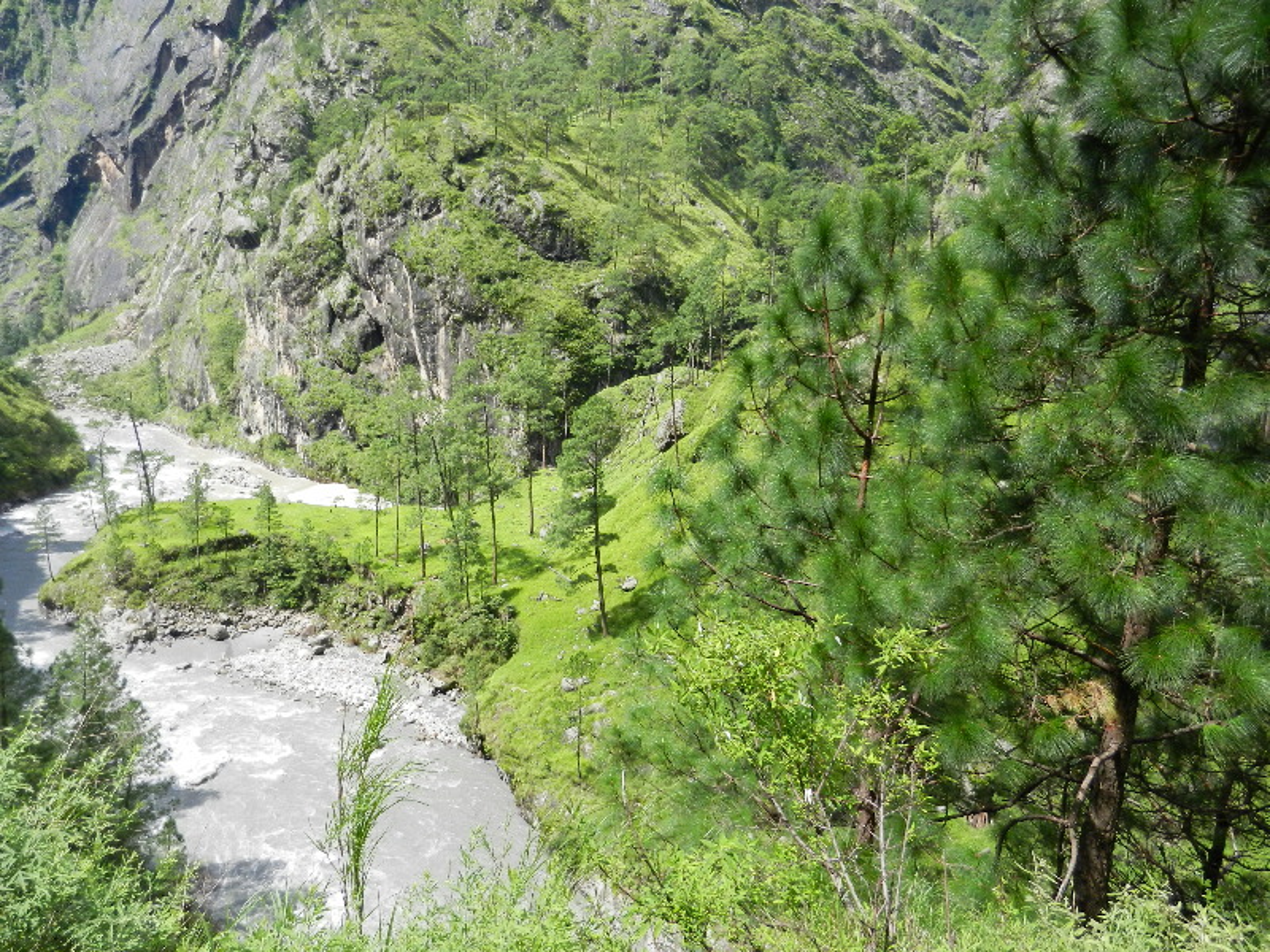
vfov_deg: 54.9
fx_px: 917
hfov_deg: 69.4
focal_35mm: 25
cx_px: 635
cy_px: 476
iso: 160
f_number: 3.5
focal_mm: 4.5
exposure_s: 1/800
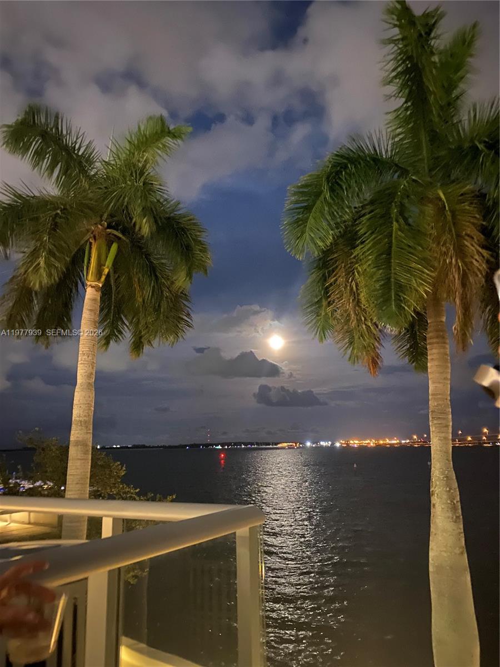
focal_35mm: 26
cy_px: 334
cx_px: 250
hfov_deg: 53.1
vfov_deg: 67.3
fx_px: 501
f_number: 1.8
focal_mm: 4.25
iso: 1250
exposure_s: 1/4
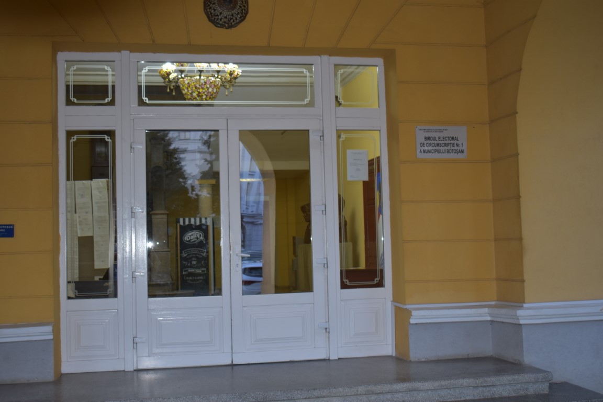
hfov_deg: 42.3
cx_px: 302
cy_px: 201
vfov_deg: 28.9
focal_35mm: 46
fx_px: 779
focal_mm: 31
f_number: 4.2
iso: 450
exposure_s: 1/30
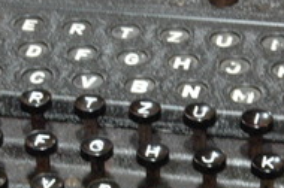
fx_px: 1276
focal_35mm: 162
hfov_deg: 12.7
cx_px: 138
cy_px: 194
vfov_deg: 8.4
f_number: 13
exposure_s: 1/1.3
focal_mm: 32
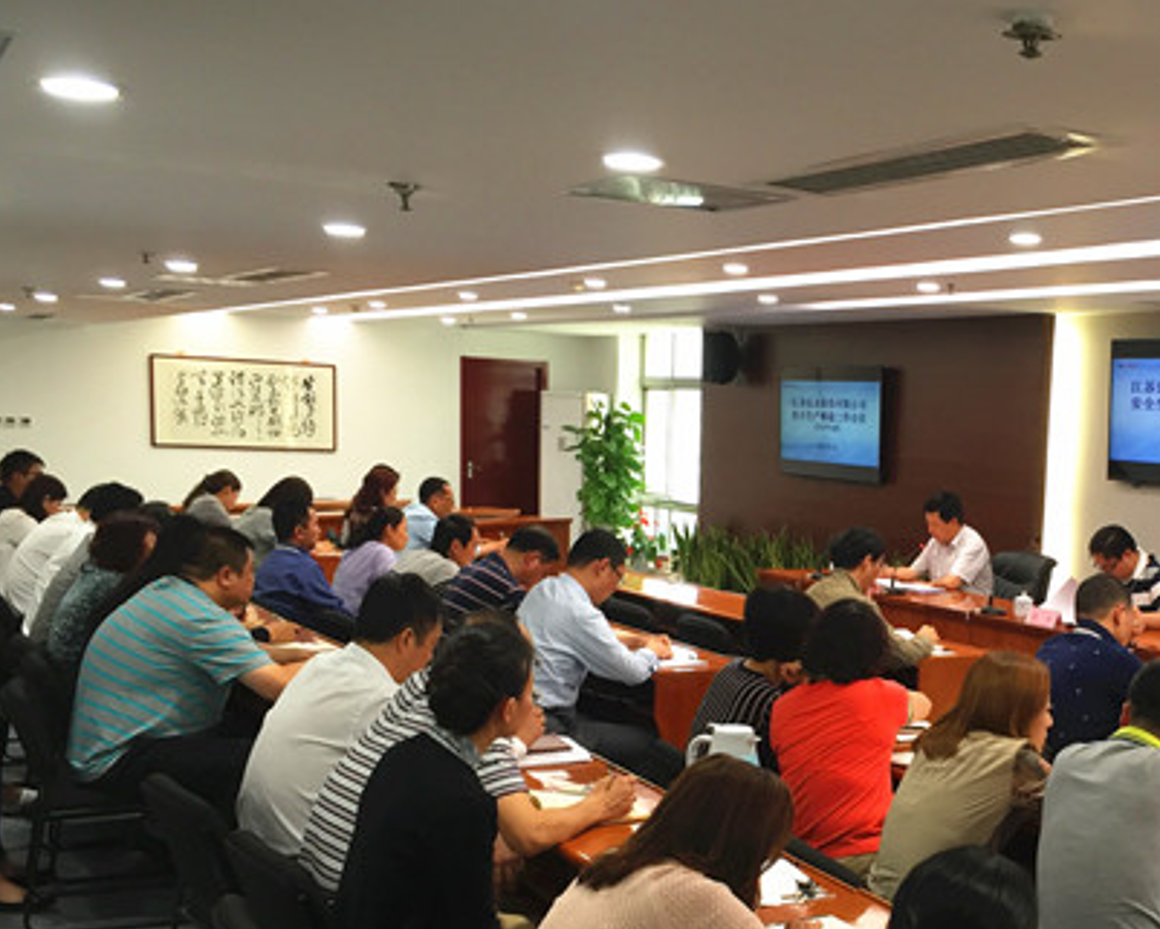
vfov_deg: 31.1
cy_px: 663
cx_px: 911
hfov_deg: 37.5
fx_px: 1648
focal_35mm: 48
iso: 80
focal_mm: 4.15
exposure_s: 1/33
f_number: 2.2
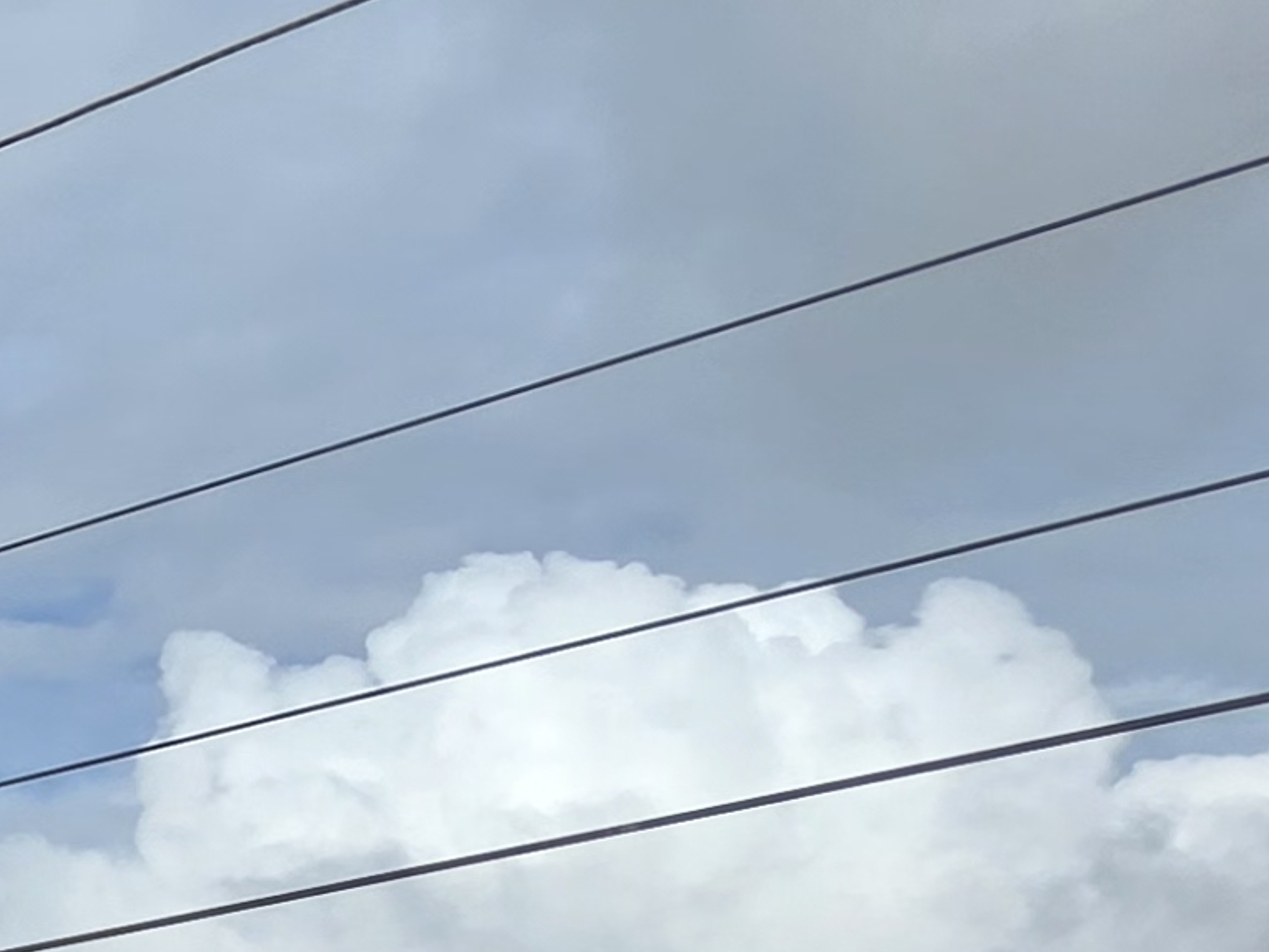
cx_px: -1299
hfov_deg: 18.3
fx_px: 2493
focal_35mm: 68
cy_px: 969
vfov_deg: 20.9
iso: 40
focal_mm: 2.2
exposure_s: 1/4518
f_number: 1.9
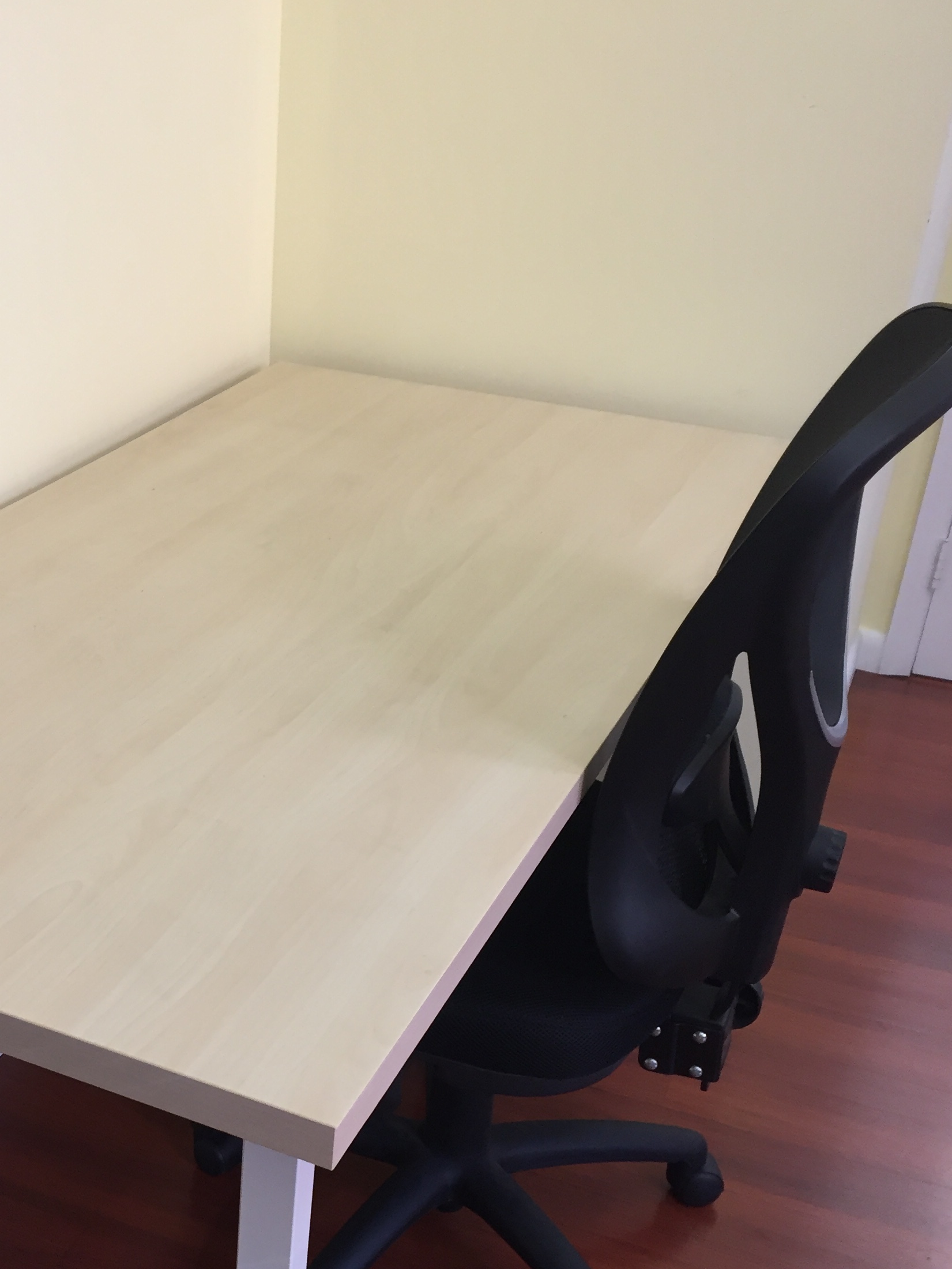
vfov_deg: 43.2
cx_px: 263
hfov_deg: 33.1
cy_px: 854
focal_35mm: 43
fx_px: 1577
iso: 64
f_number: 2.2
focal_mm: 4.15
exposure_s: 1/30
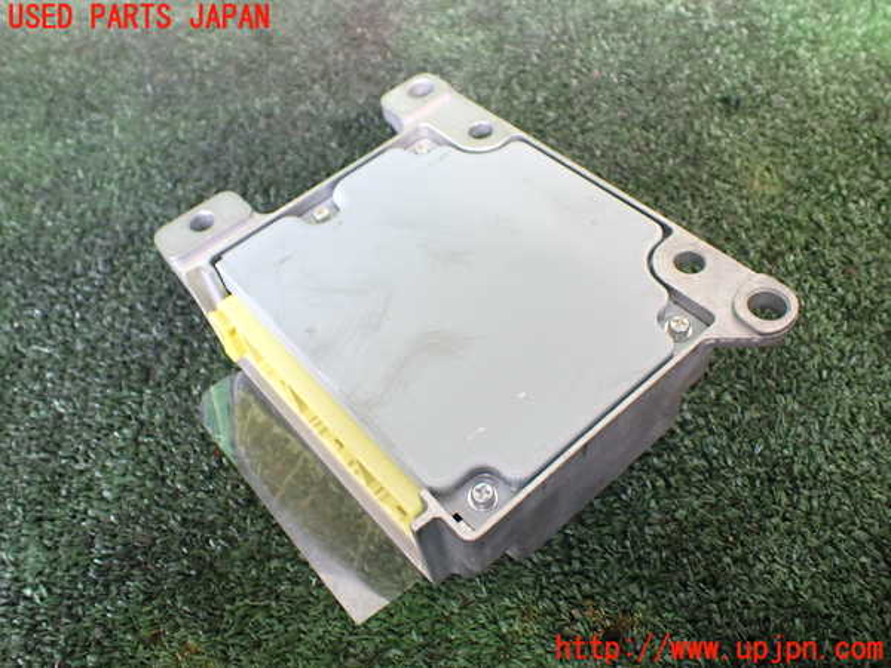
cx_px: 446
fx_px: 772
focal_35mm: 30
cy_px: 334
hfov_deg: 60.0
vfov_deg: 46.8
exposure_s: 1/125
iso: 320
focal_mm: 5.4
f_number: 2.3
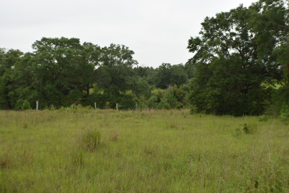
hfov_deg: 51.3
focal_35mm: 38
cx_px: 144
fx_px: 301
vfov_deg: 35.5
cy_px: 96
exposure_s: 1/100
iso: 100
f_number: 6.3
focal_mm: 25
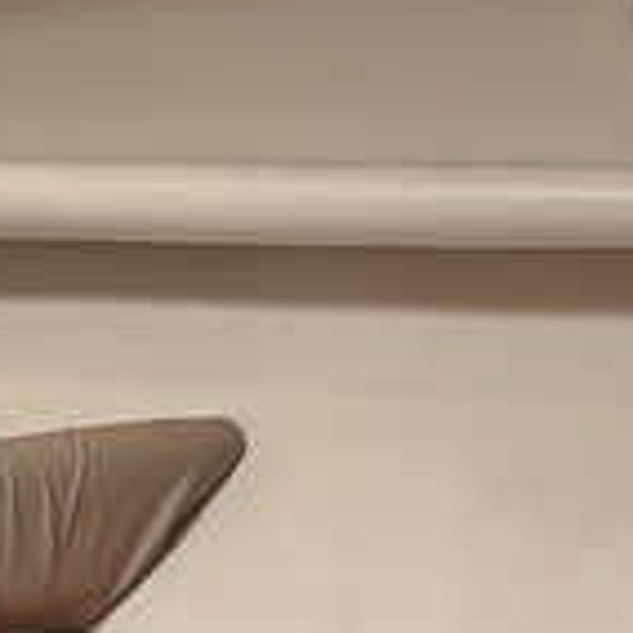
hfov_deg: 7.9
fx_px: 4014
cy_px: 1663
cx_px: -1168
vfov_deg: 8.1
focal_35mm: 194
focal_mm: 5.96
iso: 64
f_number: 1.6
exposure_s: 1/121
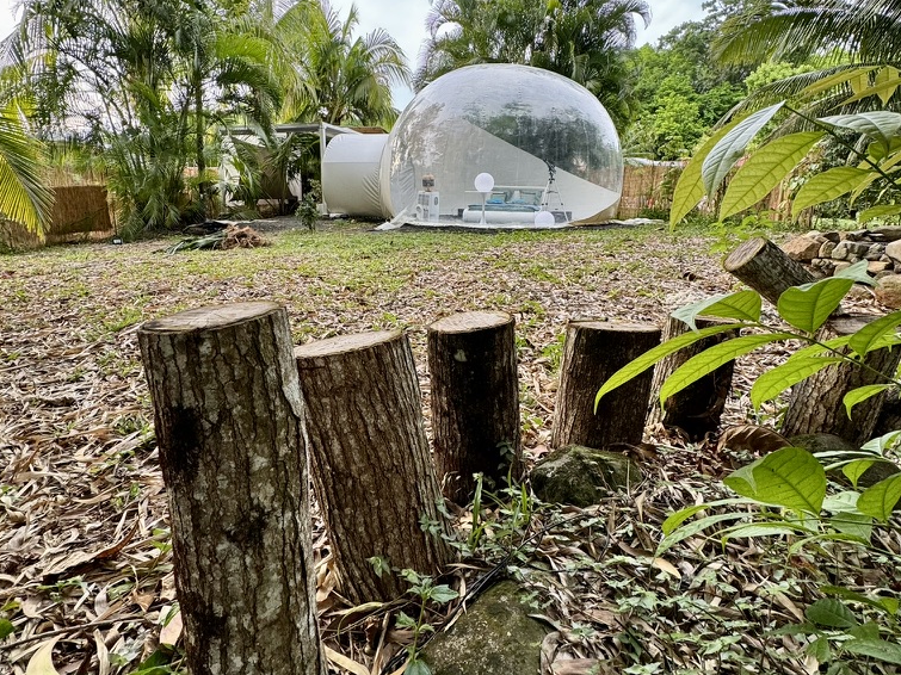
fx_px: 494
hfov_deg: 84.7
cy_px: 298
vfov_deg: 68.4
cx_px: 448
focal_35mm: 19
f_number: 2.2
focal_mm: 2.22
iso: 100
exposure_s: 1/99
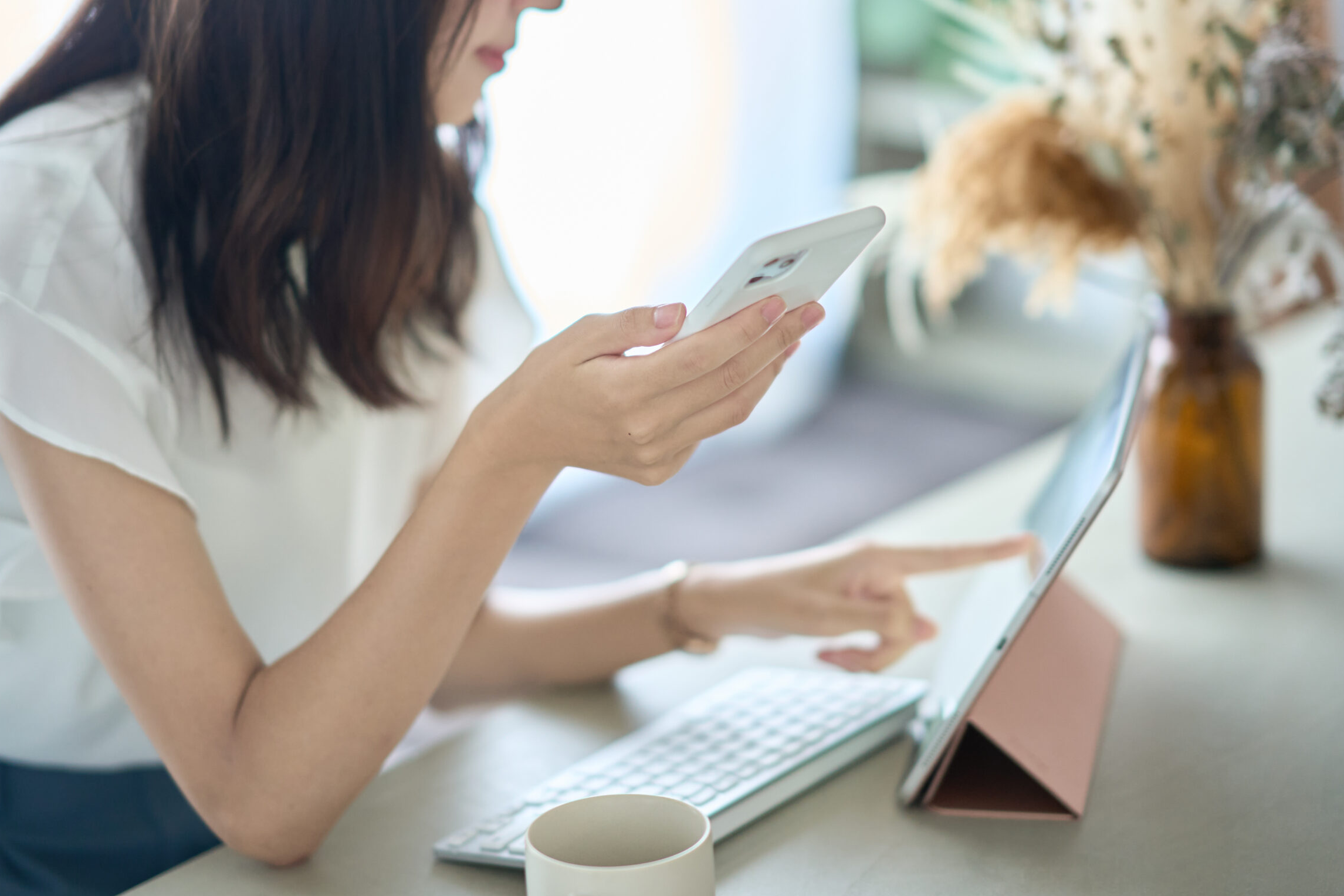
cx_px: 625
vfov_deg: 14.4
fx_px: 3546
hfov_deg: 21.5
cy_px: 416
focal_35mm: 95
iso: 400
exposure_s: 1/125
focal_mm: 85
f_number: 1.4
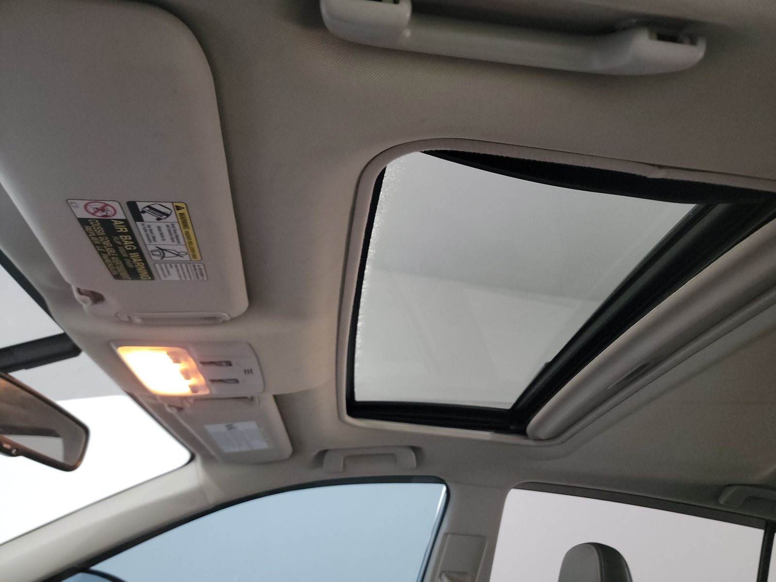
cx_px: 388
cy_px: 291
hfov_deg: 71.6
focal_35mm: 24
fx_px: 538
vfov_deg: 56.8
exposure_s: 1/17
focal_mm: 6.7
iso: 842
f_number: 1.8
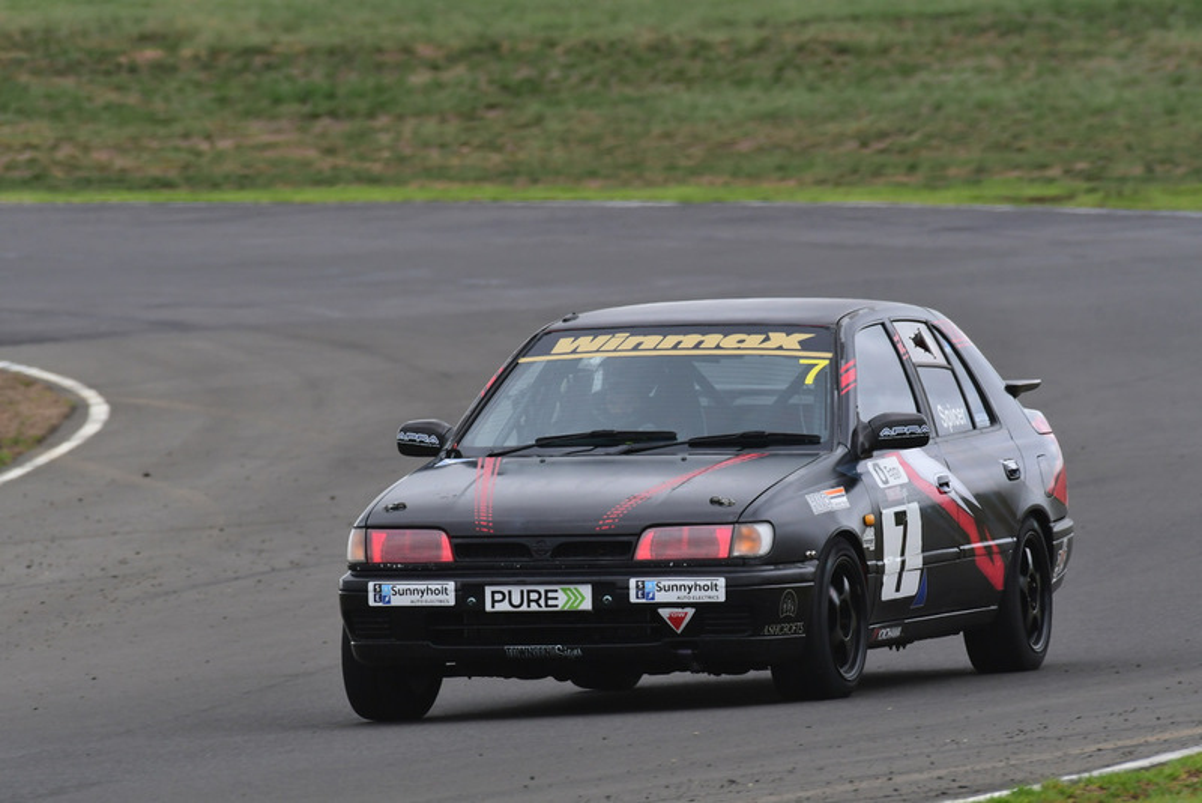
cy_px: 402
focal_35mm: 750
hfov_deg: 2.7
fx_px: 25049
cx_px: 601
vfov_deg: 1.8
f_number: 10
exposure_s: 1/640
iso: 500
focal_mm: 500
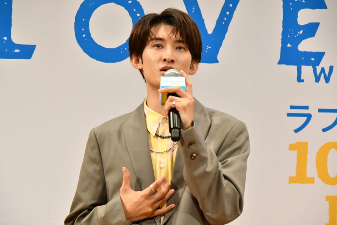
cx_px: 168
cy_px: 112
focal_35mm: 262
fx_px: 2457
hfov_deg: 7.8
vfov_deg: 5.2
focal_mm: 175
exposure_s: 1/250
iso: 4000
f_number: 9
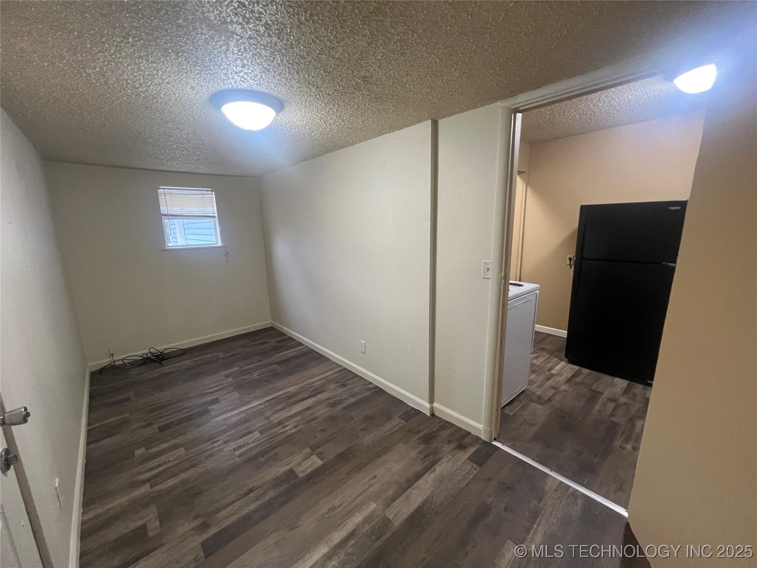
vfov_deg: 89.9
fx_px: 284
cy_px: 284
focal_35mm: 13
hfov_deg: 106.2
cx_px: 378
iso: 320
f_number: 1.8
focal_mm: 1.57
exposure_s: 1/60
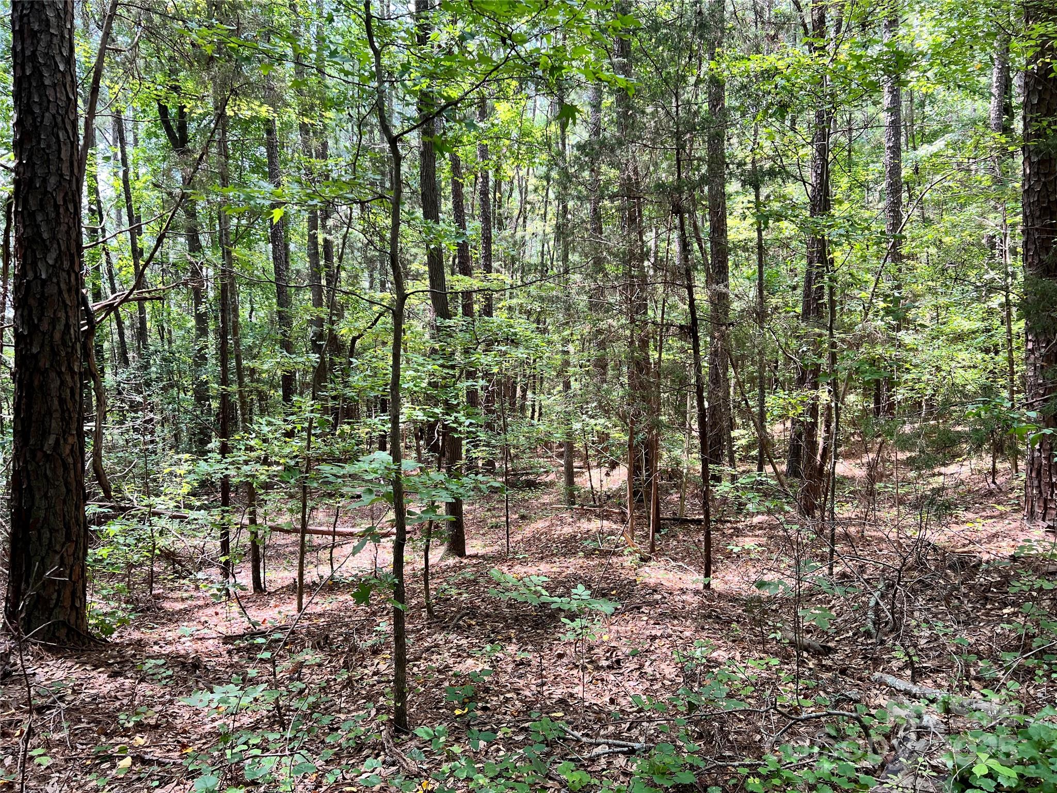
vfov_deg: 53.1
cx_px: 528
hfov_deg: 67.3
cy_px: 396
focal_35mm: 26
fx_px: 794
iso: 50
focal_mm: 5.7
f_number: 1.5
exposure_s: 1/135
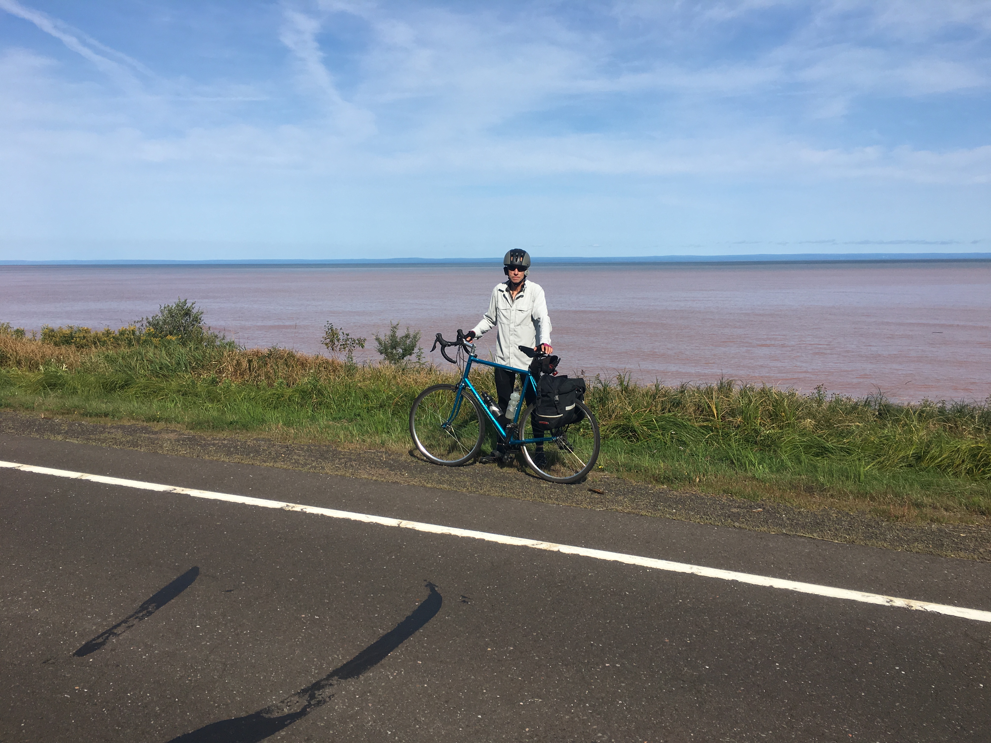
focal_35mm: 29
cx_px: 496
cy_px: 372
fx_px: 830
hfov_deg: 61.7
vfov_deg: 48.2
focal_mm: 4.15
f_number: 2.2
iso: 25
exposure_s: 1/2079
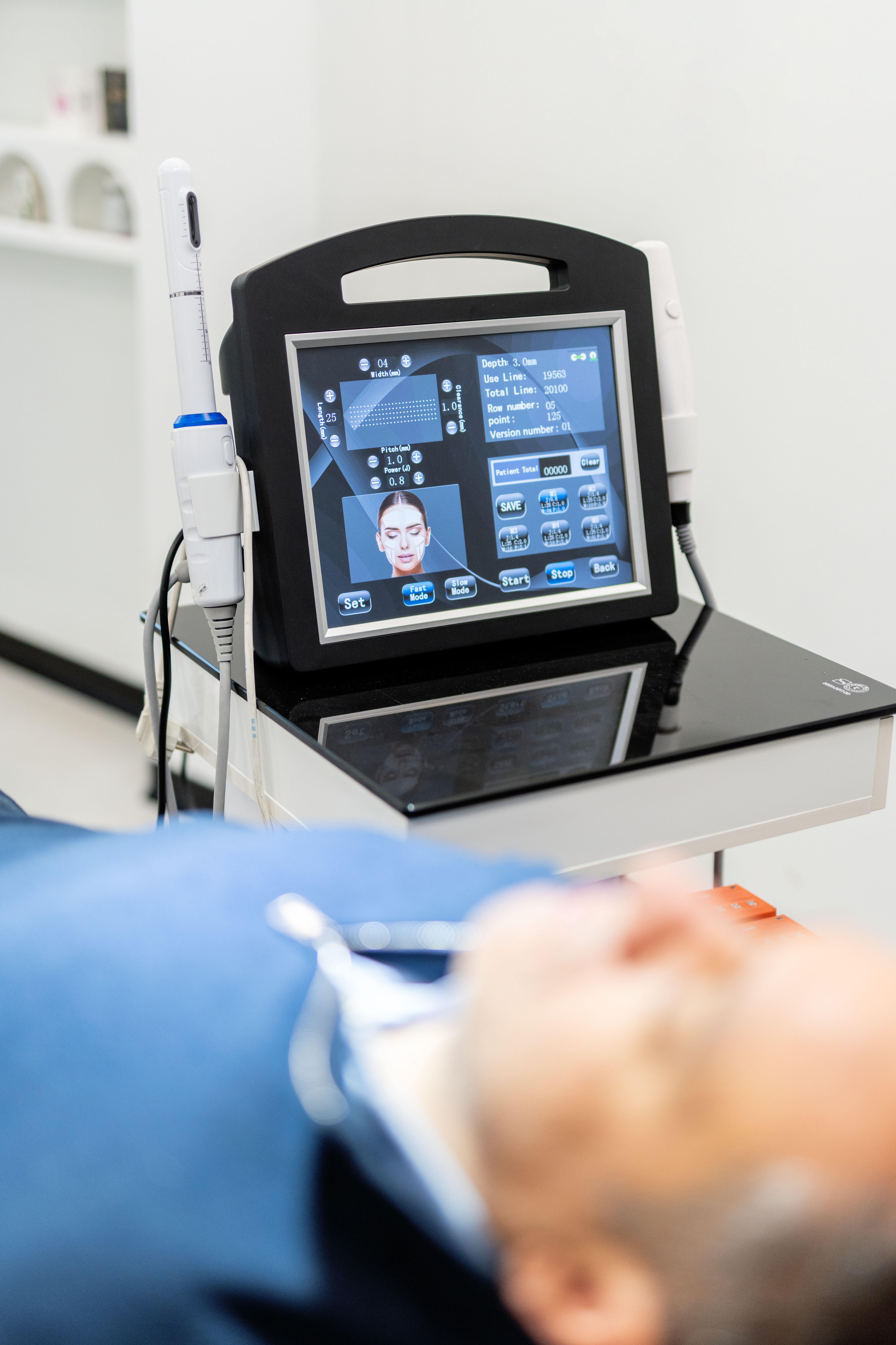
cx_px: 439
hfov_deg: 26.5
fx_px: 1904
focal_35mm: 51
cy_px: 674
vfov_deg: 38.9
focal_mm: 50
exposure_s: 1/640
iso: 800
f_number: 1.4
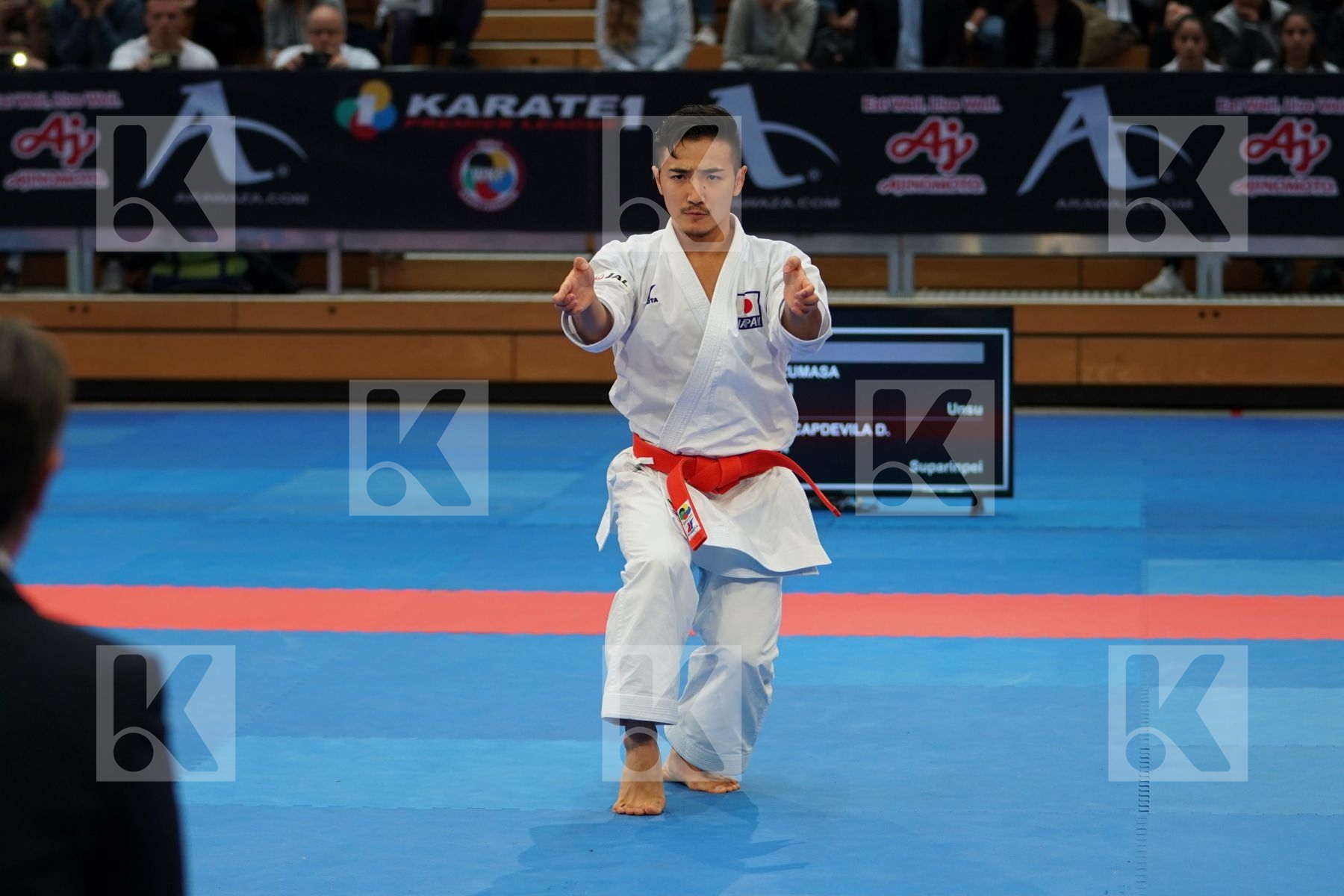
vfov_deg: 11.1
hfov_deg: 16.5
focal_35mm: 124
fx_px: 4629
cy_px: 448
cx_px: 672
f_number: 2.8
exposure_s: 1/500
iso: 800
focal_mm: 83
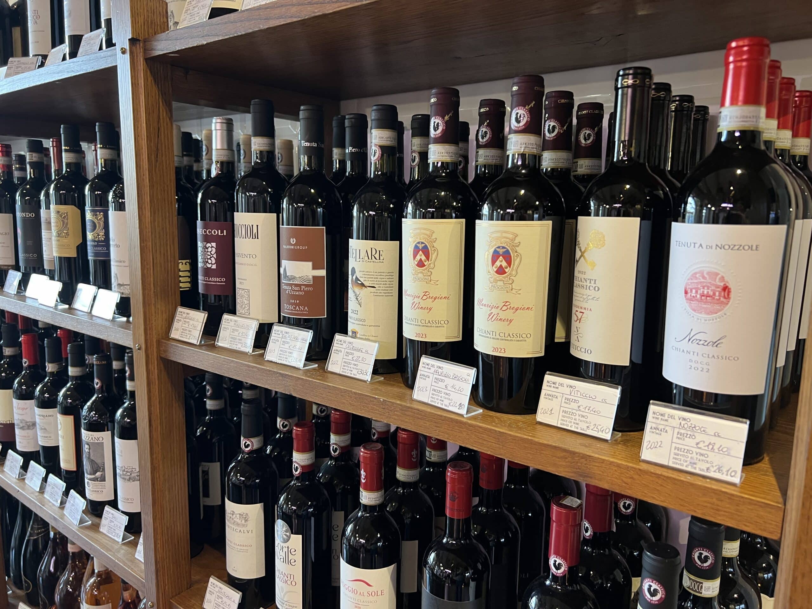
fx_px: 610
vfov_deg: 53.1
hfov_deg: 67.3
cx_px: 406
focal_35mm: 26
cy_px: 304
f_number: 1.5
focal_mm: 5.7
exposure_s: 1/50
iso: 125
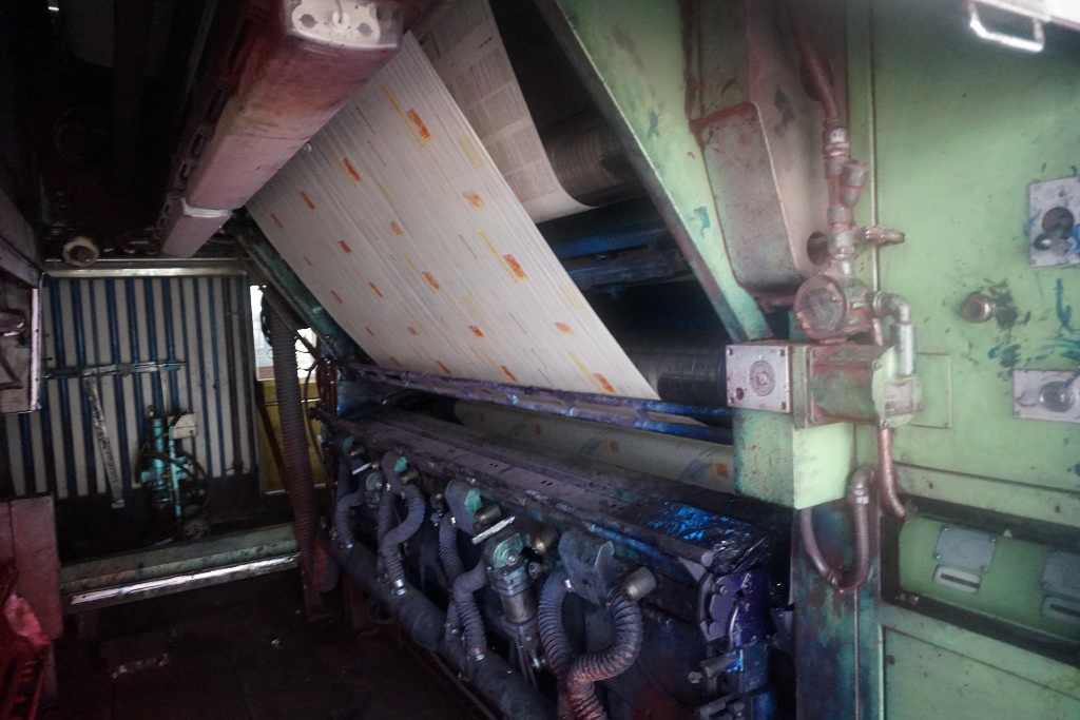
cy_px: 360
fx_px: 720
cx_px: 540
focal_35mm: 24
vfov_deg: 53.1
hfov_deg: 73.7
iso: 3200
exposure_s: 1/10
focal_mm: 16
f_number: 3.5
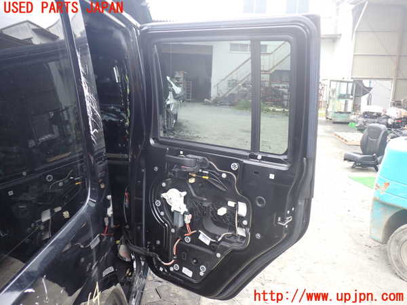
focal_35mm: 30
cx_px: 204
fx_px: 353
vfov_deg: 46.8
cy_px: 152
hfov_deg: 60.0
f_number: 2.3
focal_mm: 5.4
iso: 100
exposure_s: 1/125
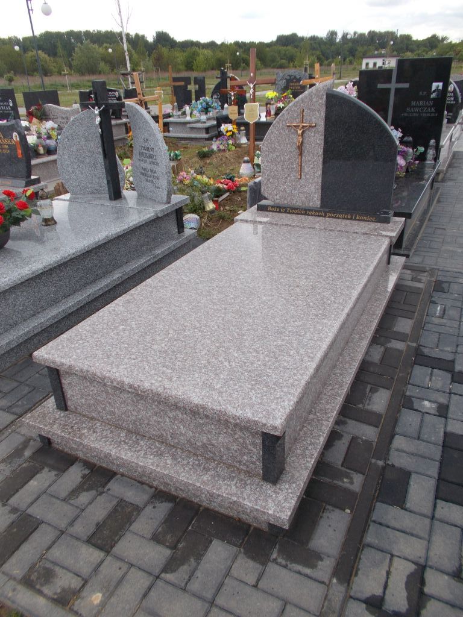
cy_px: 308
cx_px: 232
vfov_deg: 67.3
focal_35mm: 26
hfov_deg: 53.1
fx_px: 464
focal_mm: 4.6
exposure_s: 1/500
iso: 80
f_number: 3.2
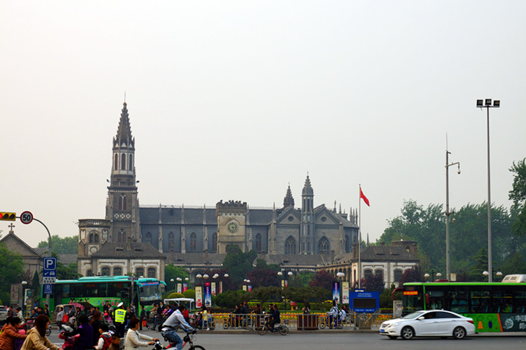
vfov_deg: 18.2
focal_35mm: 75
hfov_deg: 27.0
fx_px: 1095
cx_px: 263
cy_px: 175
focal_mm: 50
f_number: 9
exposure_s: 1/125
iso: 100
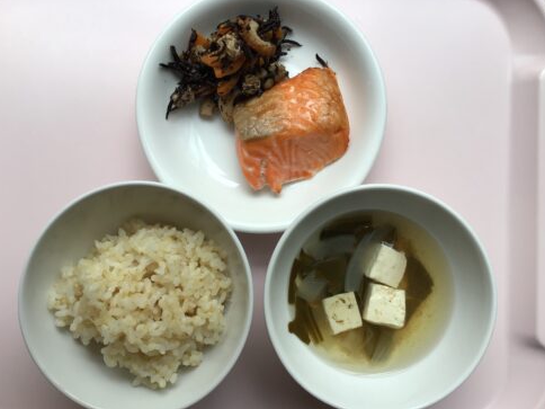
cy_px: 207
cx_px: 275
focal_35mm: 32
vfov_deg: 44.2
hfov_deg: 56.8
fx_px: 504
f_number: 2.4
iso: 25
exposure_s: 1/156
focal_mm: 3.3
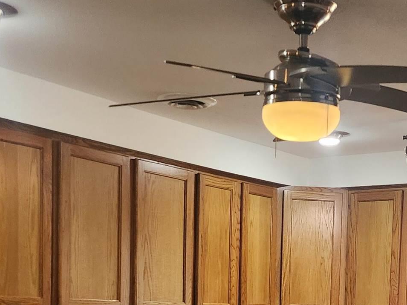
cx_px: 294
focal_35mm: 74
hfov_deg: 26.1
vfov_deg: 18.6
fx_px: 870
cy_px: 385
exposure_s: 1/120
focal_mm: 6.4
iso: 250
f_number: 1.8
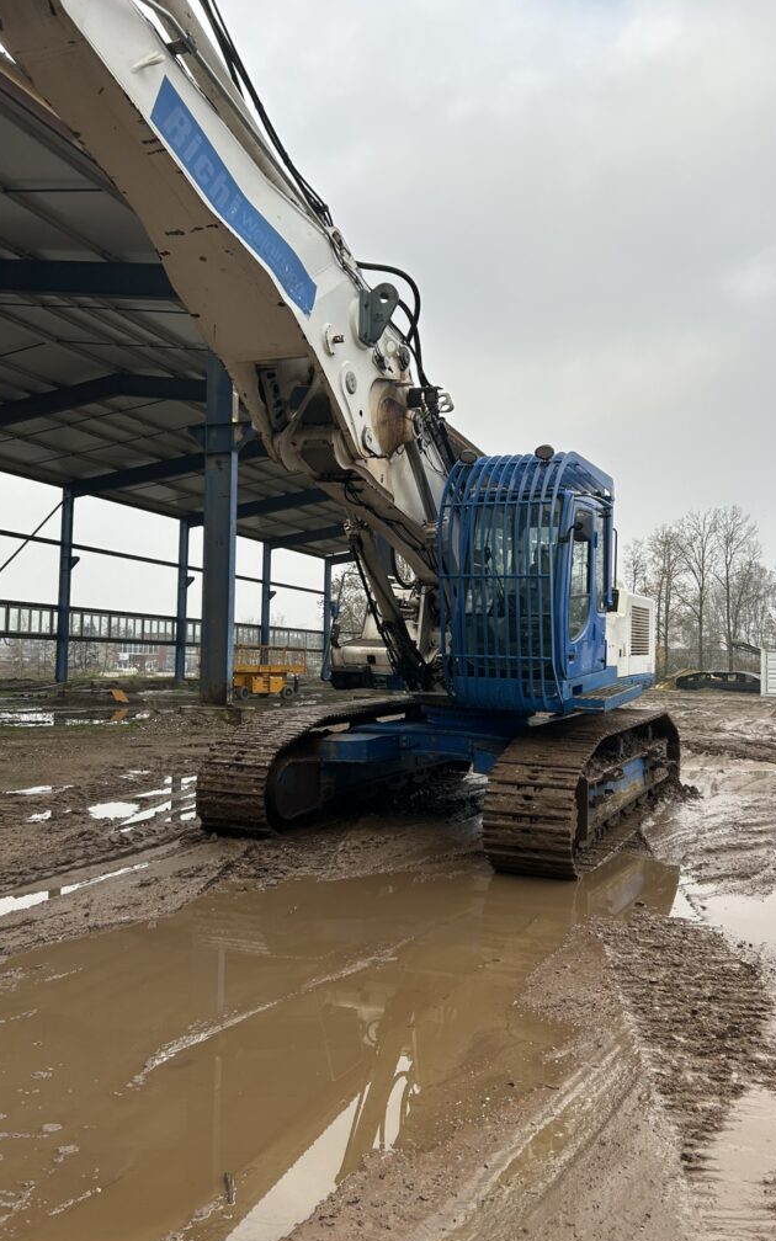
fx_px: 947
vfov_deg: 66.5
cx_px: 445
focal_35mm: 28
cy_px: 618
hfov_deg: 44.4
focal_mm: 5.7
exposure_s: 1/957
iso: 50
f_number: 1.5
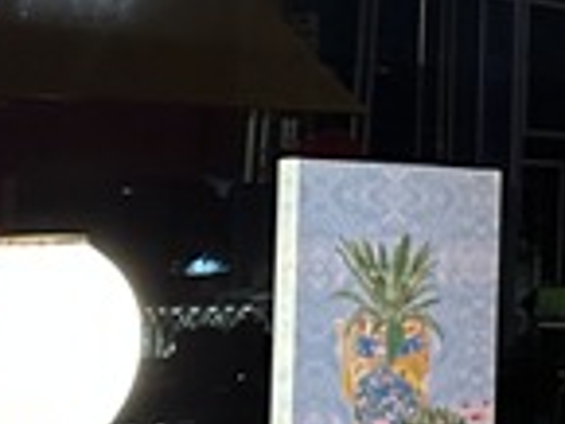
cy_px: 70
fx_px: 2156
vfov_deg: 11.2
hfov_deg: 11.4
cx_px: 1504
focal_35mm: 132
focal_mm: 6.86
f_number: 1.78
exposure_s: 1/33
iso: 640
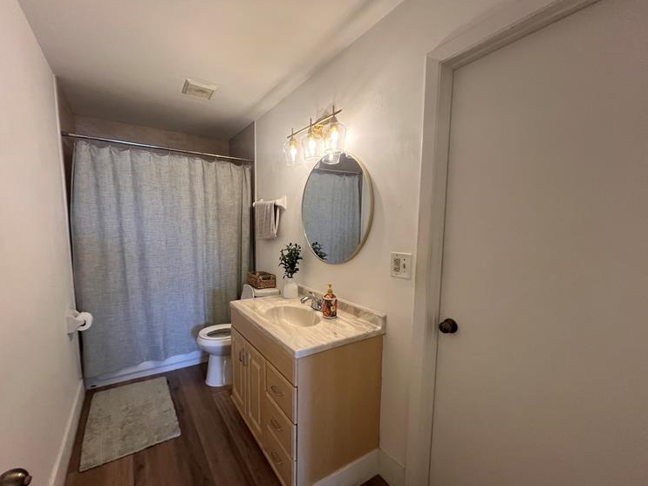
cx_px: 306
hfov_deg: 102.0
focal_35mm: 14
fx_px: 262
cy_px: 257
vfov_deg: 85.6
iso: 200
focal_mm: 1.57
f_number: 1.8
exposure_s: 1/120
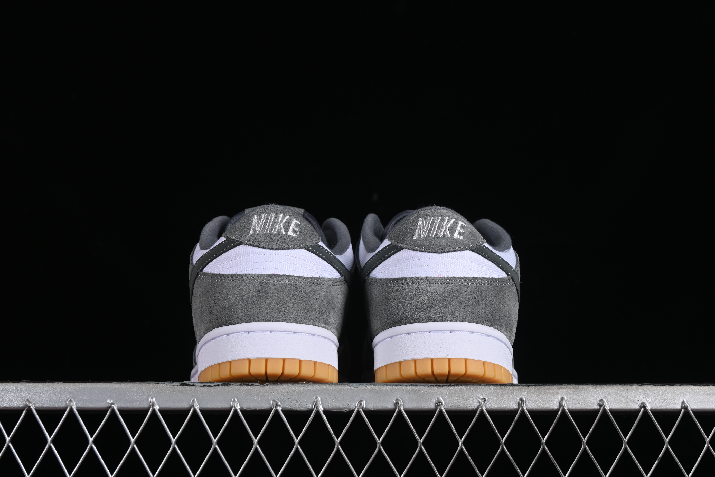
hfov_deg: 27.0
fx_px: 1489
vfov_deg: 18.2
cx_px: 358
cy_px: 238
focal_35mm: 75
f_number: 8
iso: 160
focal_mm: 50
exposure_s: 1/80
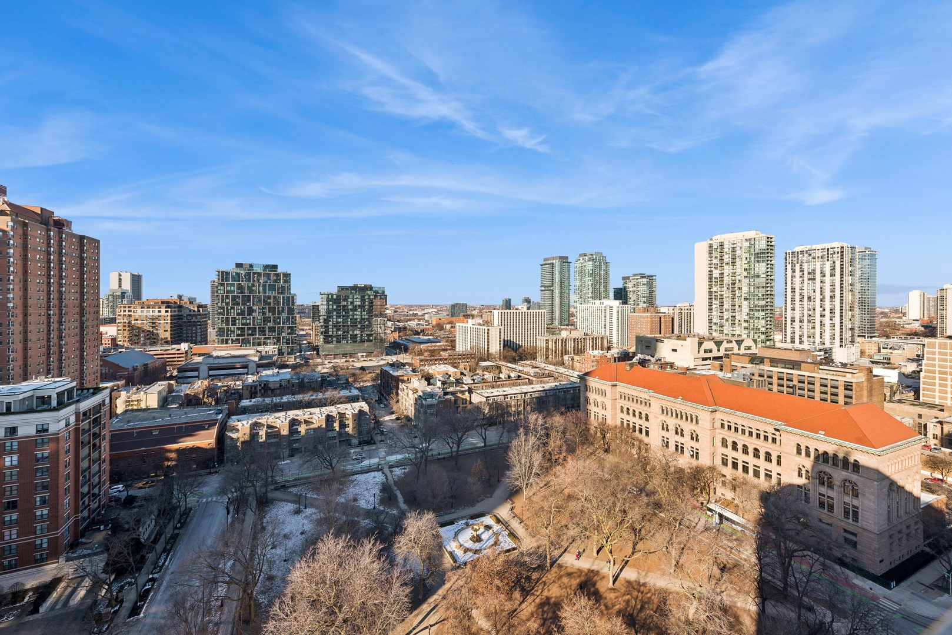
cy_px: 318
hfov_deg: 104.2
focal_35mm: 14
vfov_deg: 81.3
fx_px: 370
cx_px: 476
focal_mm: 14
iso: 200
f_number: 8
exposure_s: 1/500
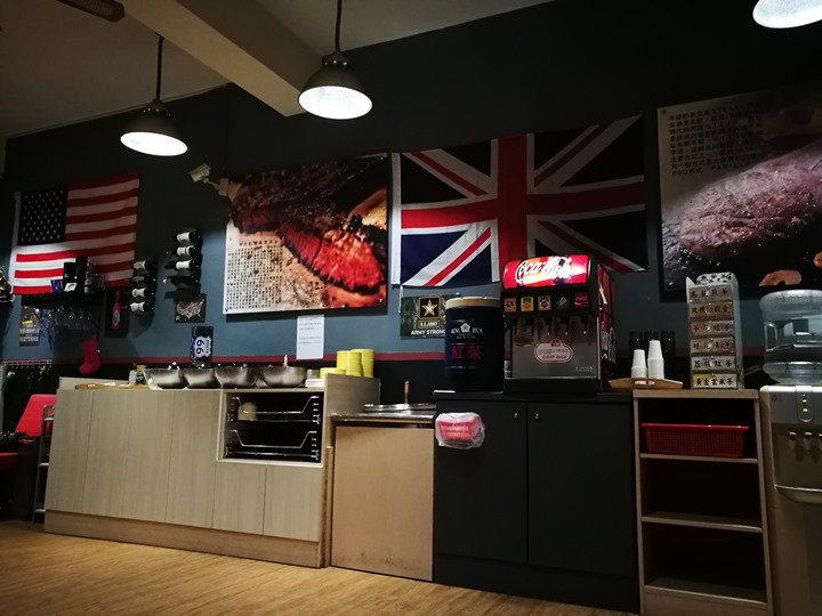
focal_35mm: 27
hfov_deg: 65.3
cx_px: 411
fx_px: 641
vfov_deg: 51.4
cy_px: 308
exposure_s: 1/17.1
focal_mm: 4.5
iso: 640
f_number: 2.2
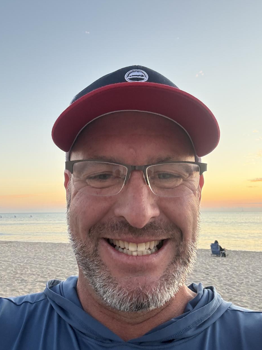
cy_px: 175
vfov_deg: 58.4
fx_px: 313
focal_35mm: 31
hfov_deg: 45.4
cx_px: 128
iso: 125
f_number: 1.9
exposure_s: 1/60
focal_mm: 2.69
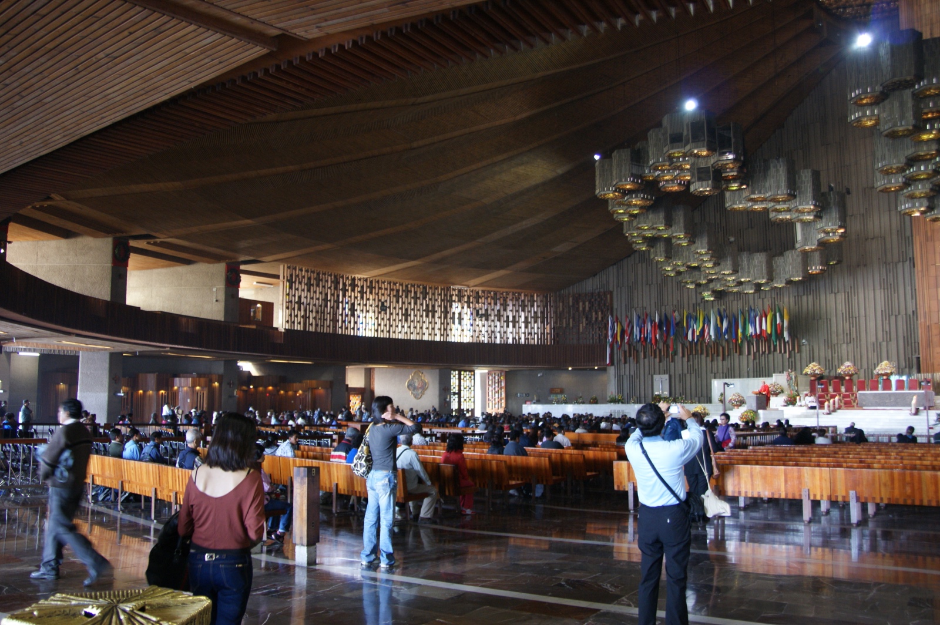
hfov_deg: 62.0
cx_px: 470
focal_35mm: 30
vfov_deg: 43.5
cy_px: 312
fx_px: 783
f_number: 3.5
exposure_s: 1/25
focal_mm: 20
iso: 400
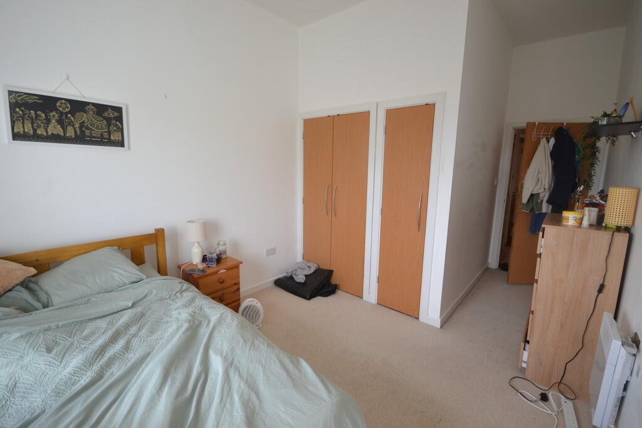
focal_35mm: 15
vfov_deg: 77.3
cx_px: 321
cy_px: 214
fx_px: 268
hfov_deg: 100.4
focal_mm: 10
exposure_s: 1/80
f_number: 4.5
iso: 400
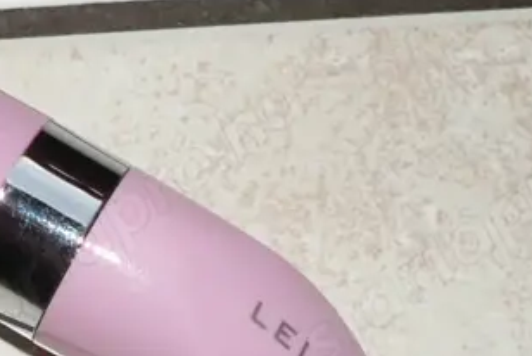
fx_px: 1745
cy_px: 252
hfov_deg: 16.8
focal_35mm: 118
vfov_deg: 11.6
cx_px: -43
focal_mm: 6
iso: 64
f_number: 2.8
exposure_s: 1/60
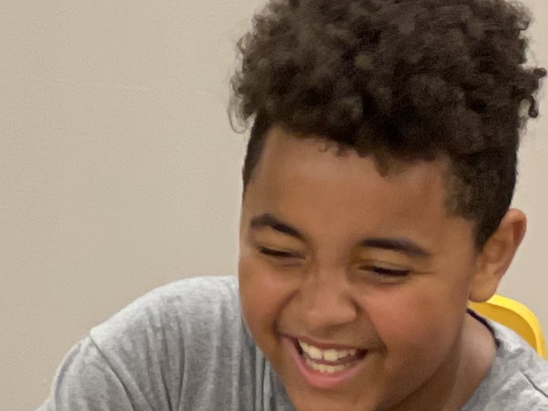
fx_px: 6633
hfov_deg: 4.7
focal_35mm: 419
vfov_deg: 3.5
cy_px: 579
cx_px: 177
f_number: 2.2
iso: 160
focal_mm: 7.5
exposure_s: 1/40
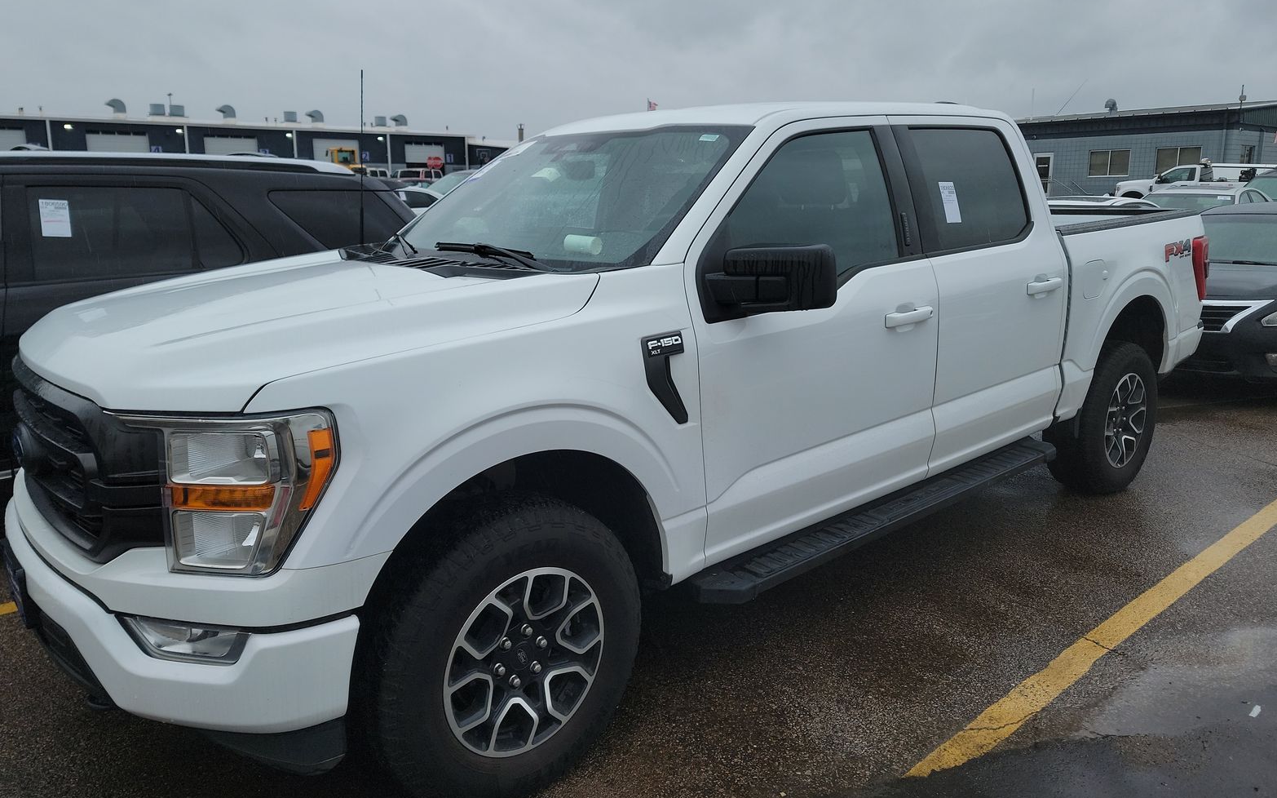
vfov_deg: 47.5
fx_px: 905
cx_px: 626
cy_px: 352
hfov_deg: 70.4
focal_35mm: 26
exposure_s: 1/263
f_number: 1.8
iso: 50
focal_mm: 6.7
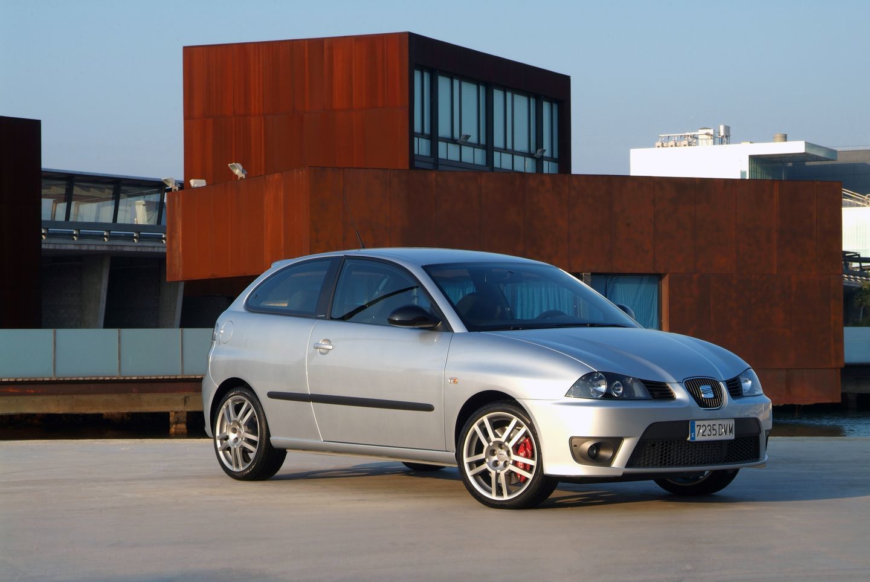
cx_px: 435
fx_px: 2249
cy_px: 291
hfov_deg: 21.9
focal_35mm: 93
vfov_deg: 14.7
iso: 100
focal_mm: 62
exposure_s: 1/45
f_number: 11
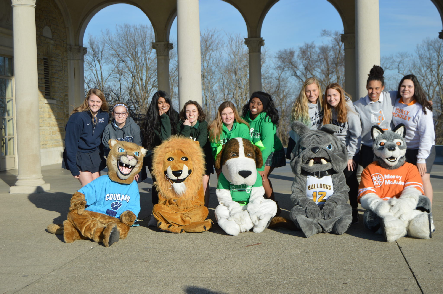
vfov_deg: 26.4
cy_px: 147
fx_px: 627
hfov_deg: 38.9
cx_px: 222
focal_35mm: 51
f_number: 5
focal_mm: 34
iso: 100
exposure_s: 1/500
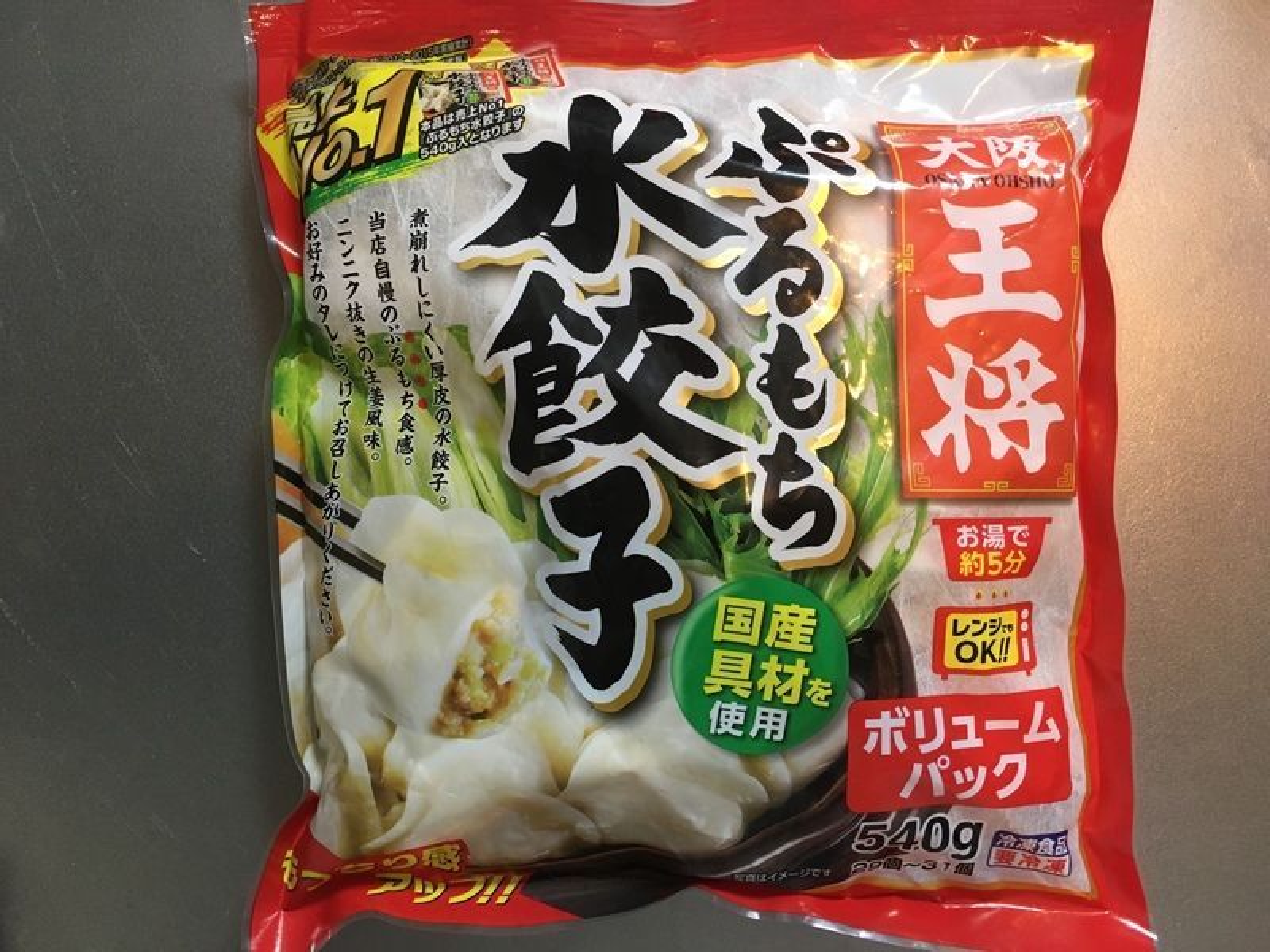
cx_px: 635
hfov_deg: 61.7
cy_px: 476
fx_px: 1064
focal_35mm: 29
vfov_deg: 48.2
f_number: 2.2
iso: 100
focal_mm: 4.15
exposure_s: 1/30
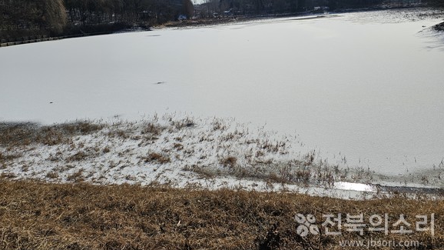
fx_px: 306
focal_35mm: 26
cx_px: 215
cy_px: 87
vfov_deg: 43.8
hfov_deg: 71.9
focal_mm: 6.3
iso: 10
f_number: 1.7
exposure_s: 1/2497
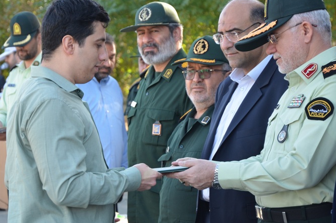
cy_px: 89
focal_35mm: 154
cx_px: 169
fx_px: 1431
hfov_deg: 13.4
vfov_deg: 8.9
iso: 360
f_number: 5.6
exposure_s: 1/125
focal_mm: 85
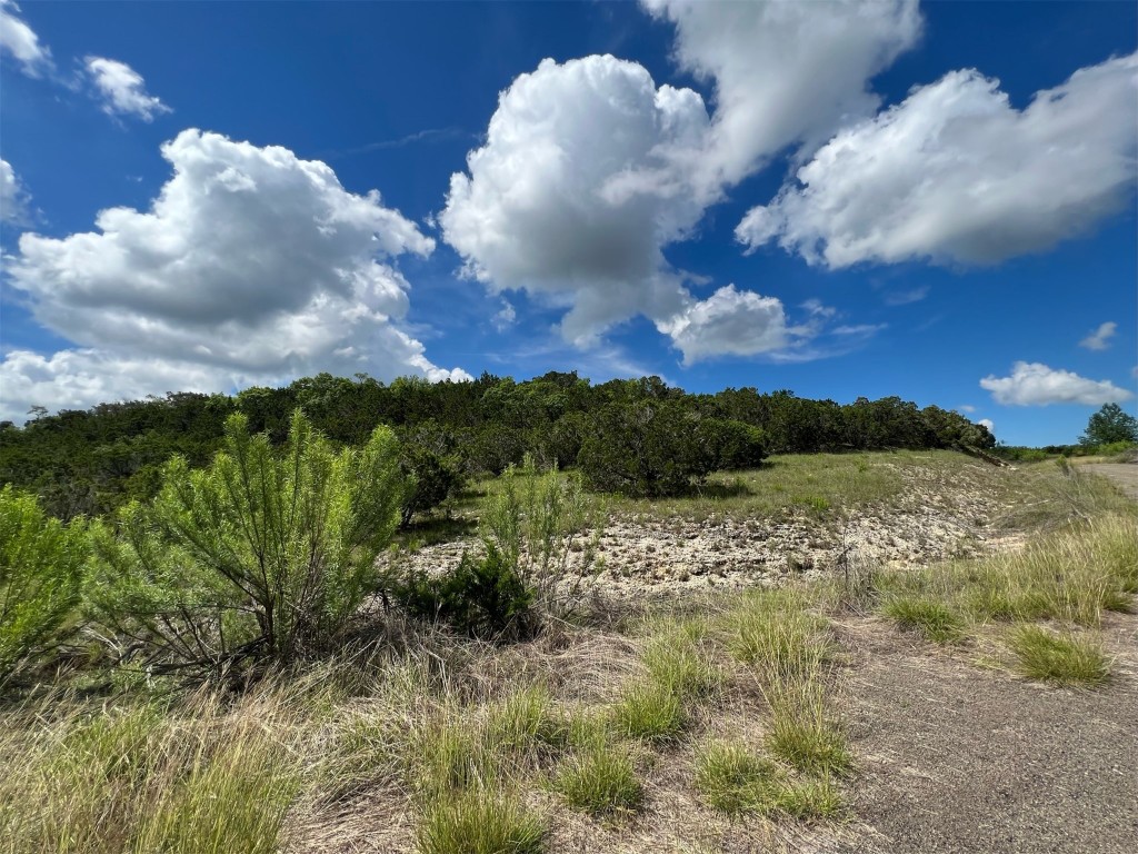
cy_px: 427
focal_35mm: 13
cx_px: 569
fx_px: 427
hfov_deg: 106.2
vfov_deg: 89.9
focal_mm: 1.57
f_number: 1.8
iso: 32
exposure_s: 1/1575
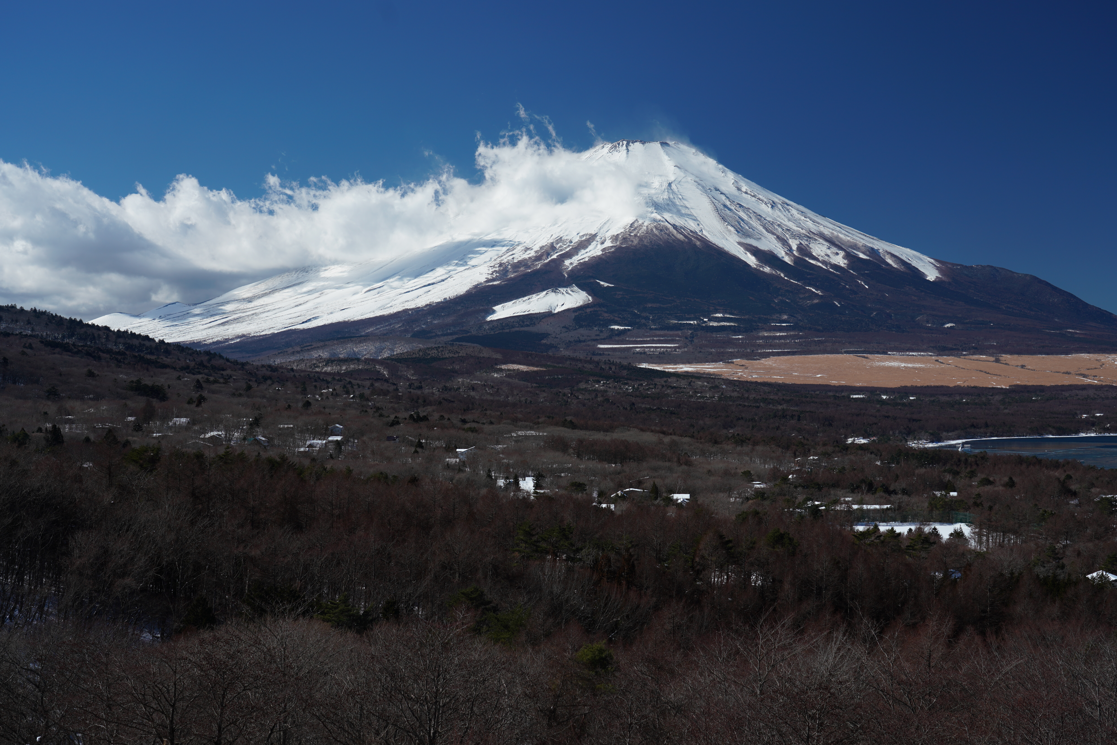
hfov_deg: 40.3
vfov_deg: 27.5
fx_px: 1520
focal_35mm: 49
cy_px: 372
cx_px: 558
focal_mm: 49
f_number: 5.6
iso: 200
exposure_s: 1/640
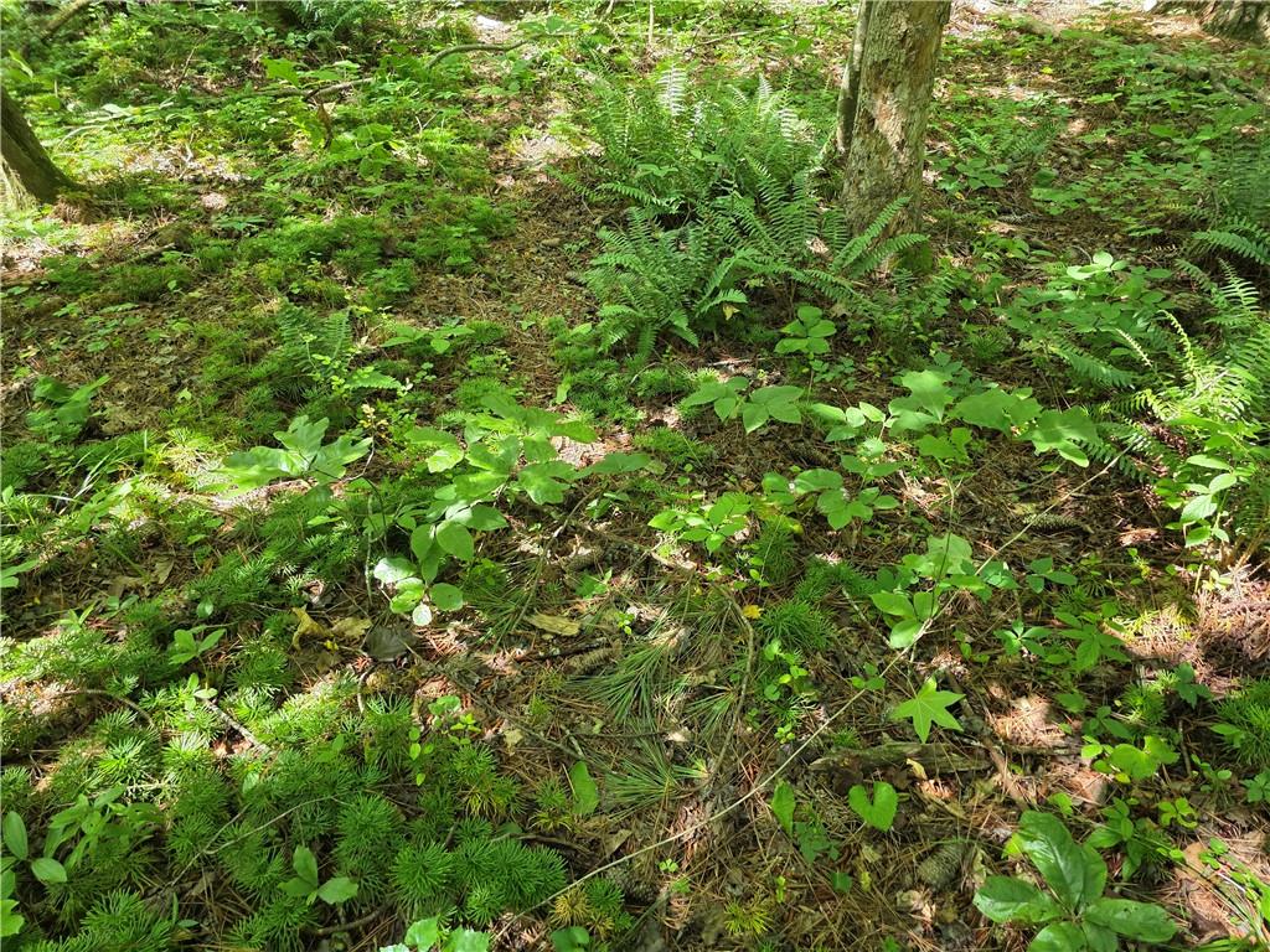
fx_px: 844
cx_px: 635
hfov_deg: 73.9
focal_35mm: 23
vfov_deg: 58.9
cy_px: 476
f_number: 1.7
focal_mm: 6.3
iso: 250
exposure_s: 1/180
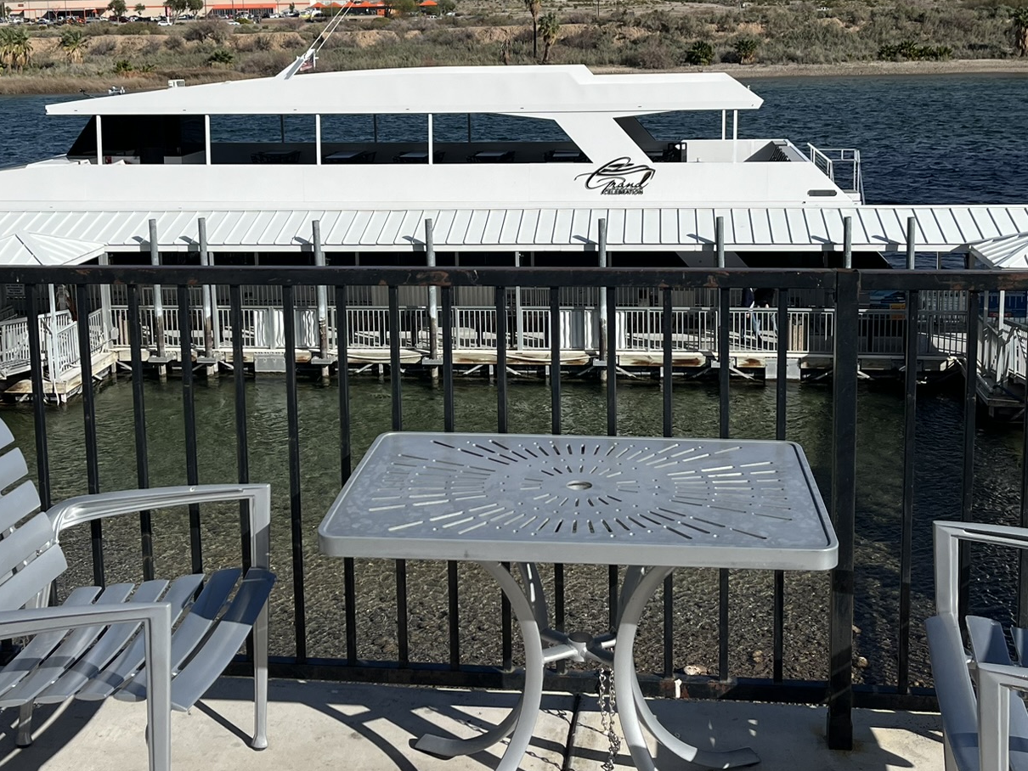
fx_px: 1307
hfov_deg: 42.9
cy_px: 217
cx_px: 498
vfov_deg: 32.4
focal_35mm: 44
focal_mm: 5.1
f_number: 1.6
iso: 50
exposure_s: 1/6897
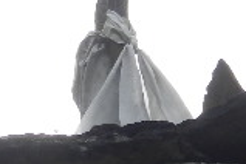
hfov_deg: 8.8
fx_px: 1606
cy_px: 373
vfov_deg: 5.7
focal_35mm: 235
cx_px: 105
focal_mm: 8.2
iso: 160
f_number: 4.2
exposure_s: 1/250
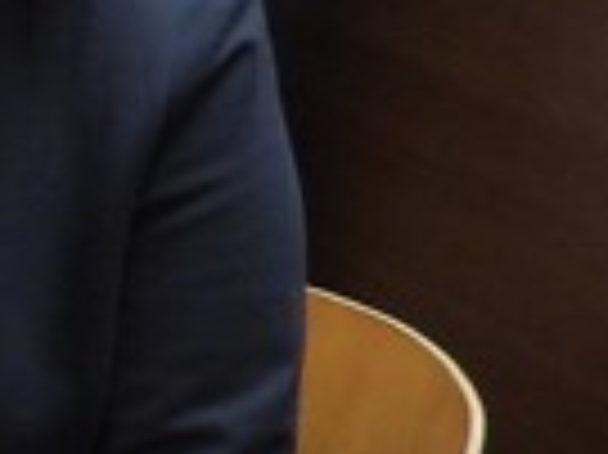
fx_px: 2702
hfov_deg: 9.6
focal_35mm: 154
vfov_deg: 9.6
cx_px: -1263
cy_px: 306
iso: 400
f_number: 2.8
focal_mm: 4.3
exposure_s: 1/13
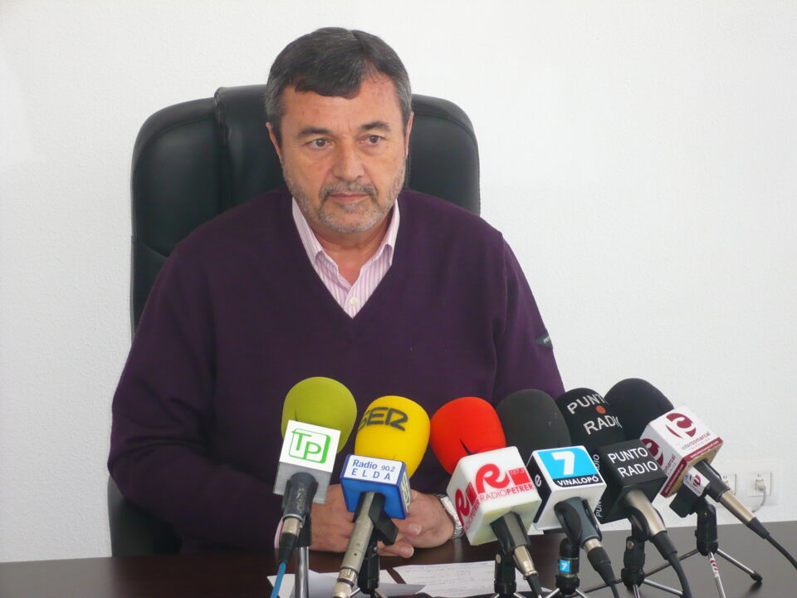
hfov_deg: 19.1
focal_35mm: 103
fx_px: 2371
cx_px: 398
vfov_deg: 14.4
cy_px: 299
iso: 200
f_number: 4.9
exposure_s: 1/30
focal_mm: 17
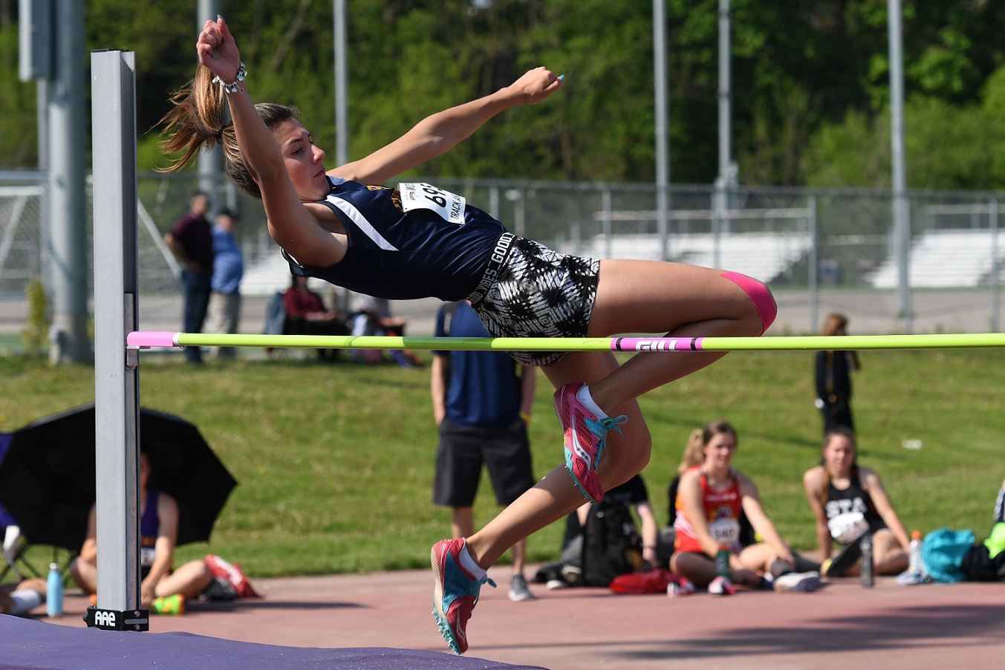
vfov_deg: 8.3
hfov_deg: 12.5
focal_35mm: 165
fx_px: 4606
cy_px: 335
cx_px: 502
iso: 125
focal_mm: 110
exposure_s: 1/1000
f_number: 5
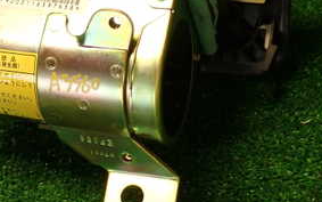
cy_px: 26
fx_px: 632
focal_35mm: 72
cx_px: 59
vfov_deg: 17.9
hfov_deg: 27.9
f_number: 2.4
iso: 250
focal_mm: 5.79
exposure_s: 1/30
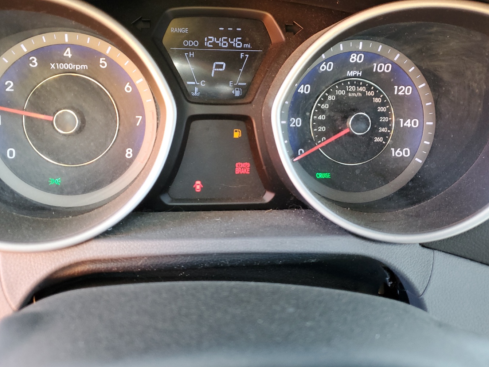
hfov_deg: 58.3
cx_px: 235
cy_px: 163
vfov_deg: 45.4
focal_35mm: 31
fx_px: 438
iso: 116
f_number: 1.5
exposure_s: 1/60.2
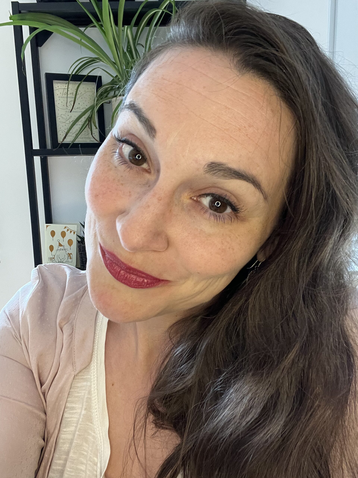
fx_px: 414
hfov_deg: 46.8
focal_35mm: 30
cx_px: 179
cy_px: 239
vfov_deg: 60.0
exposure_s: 1/50
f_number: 2.2
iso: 160
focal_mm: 2.71
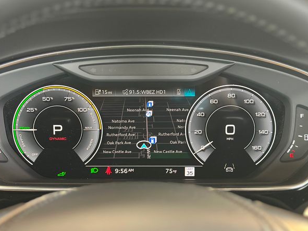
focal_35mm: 52
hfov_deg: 36.8
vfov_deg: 28.0
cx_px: 146
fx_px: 463
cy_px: 108
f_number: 1.78
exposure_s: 1/40
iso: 500
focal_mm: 6.86
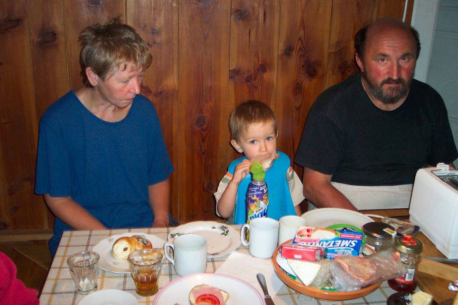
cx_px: 224
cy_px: 155
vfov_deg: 34.2
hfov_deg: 49.6
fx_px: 496
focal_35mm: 39
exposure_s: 1/30
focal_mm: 8
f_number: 2.8
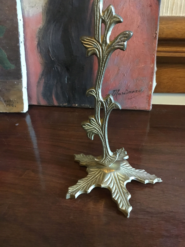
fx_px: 221
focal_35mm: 31
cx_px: 92
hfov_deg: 45.4
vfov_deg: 58.4
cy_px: 124
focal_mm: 3.3
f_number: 2.4
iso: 500
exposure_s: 1/17
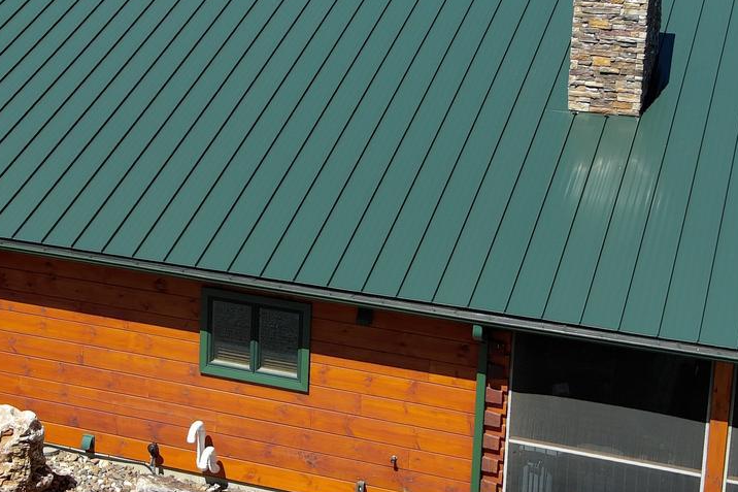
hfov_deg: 24.3
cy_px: 83
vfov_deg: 16.3
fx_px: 1701
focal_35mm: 83
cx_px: 206
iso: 100
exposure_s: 1/1185
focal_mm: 10.57
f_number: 2.8
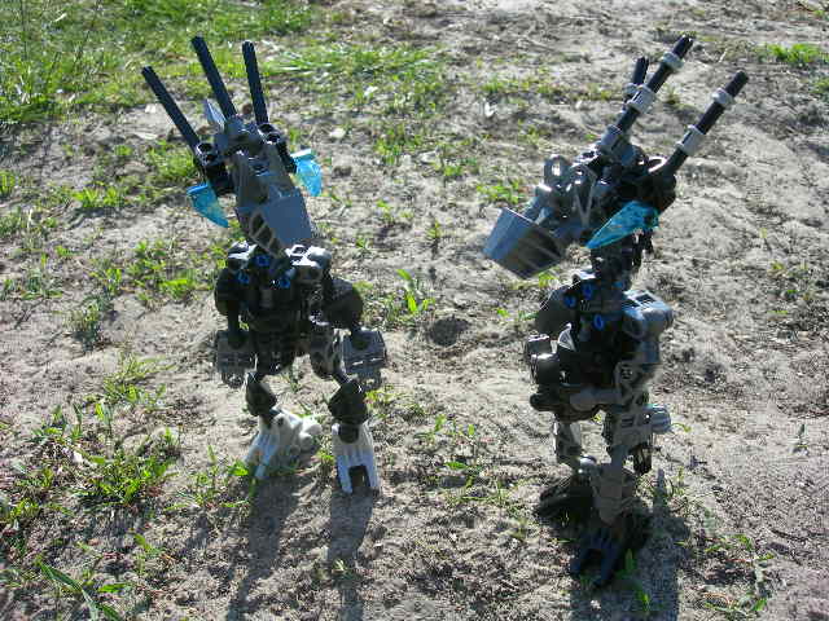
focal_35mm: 38
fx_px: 910
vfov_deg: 37.7
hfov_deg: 49.0
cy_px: 310
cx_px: 414
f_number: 4.8
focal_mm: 7.8
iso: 50
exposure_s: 1/207
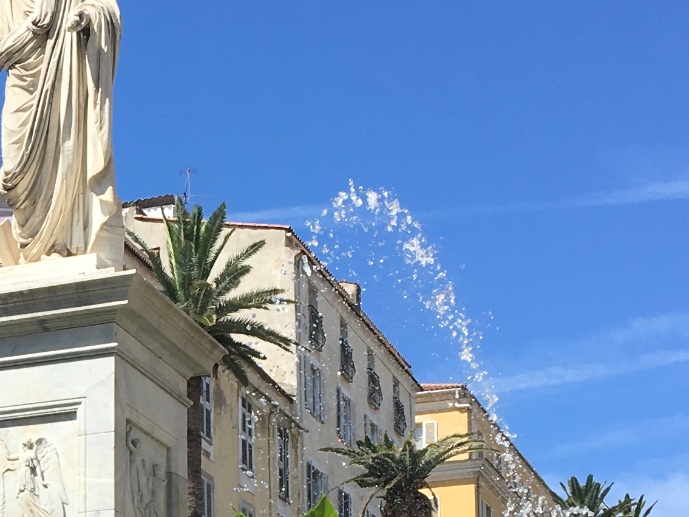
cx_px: -149
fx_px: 2050
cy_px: 623
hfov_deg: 18.1
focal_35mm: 103
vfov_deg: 13.9
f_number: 2.2
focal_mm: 4.15
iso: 25
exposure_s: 1/1603
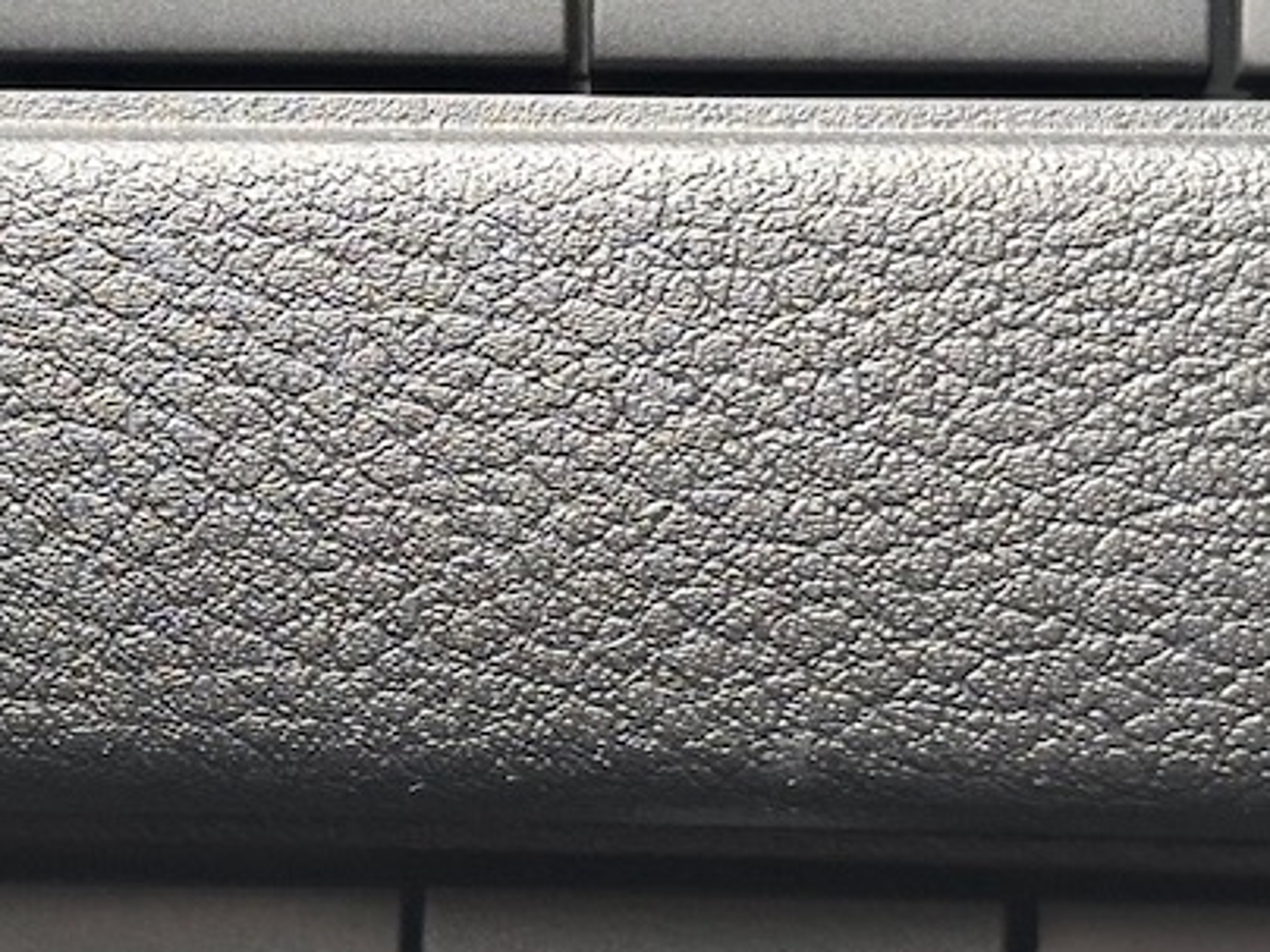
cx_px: 245
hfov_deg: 12.9
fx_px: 5577
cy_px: 496
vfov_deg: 9.8
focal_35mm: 152
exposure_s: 1/60
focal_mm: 6.86
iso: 160
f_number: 1.78
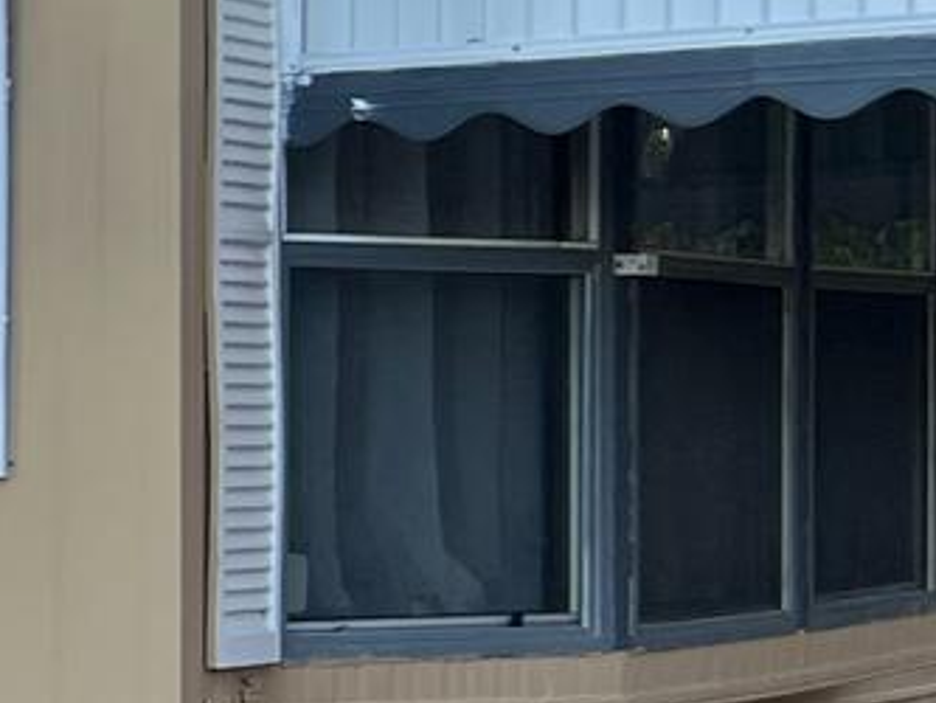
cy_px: 582
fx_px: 4328
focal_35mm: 160
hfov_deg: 10.0
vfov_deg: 9.3
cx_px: -1670
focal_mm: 5.7
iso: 40
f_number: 1.5
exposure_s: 1/172
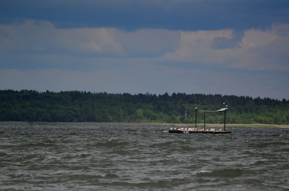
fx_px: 3604
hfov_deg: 4.6
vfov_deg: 3.0
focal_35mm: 450
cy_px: 96
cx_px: 144
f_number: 5.6
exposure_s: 1/8000
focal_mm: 300
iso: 720
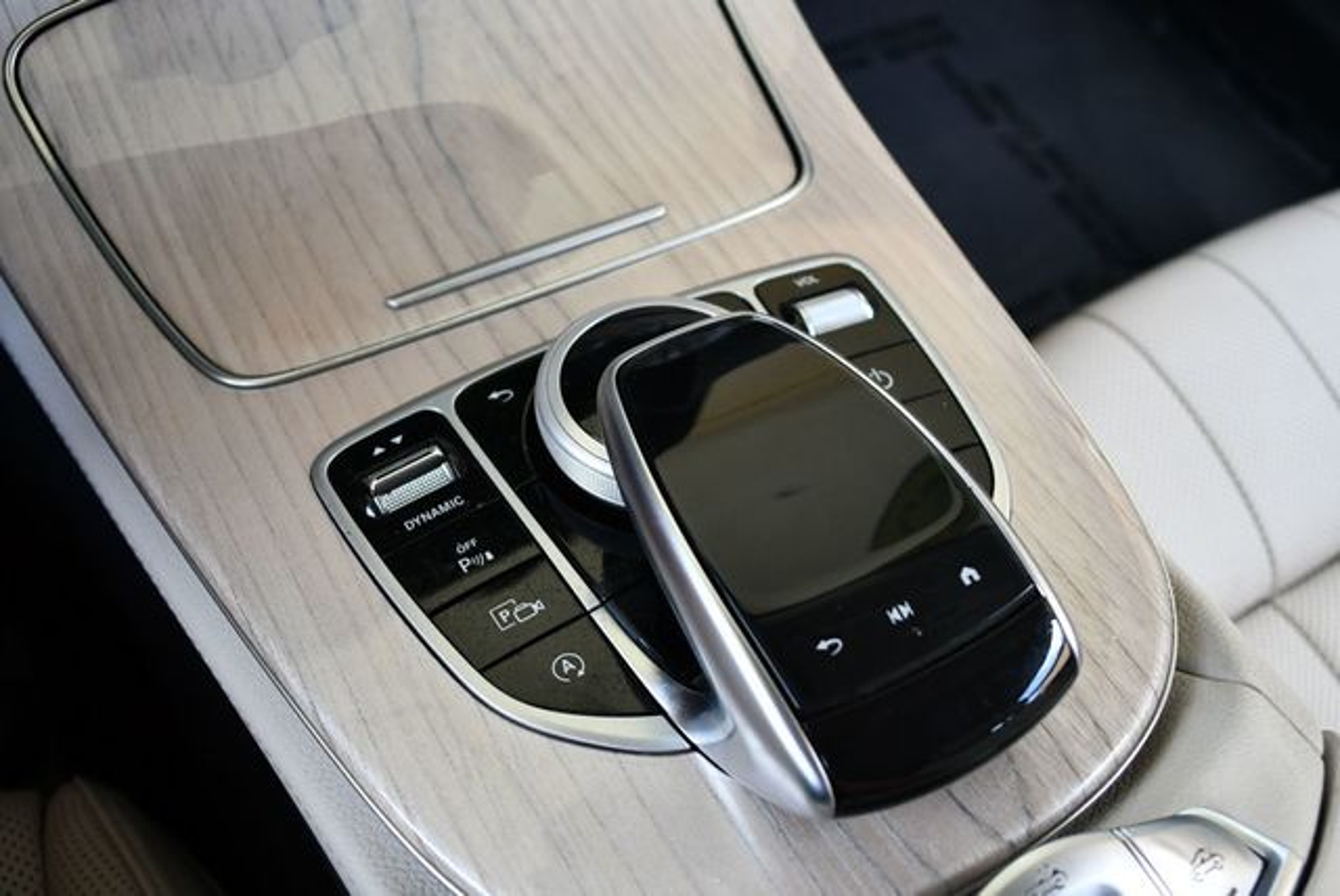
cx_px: 670
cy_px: 448
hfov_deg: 53.1
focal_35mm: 36
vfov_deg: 36.9
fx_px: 1341
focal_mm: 18
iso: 640
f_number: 3.5
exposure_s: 1/250
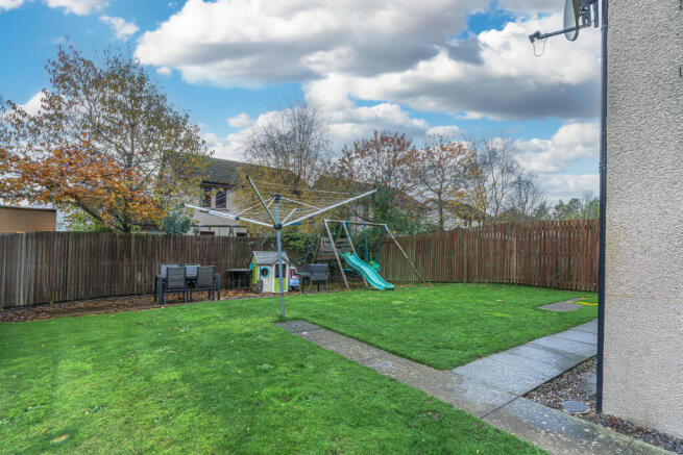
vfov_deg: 73.8
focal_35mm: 16
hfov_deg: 96.7
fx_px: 304
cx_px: 342
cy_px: 228
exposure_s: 1/320
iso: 400
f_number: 8
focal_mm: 16
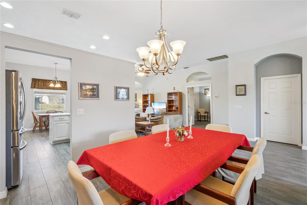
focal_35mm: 16
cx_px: 154
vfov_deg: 73.8
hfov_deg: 96.7
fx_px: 136
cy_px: 102
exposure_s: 1/40
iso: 2000
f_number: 9
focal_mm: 16
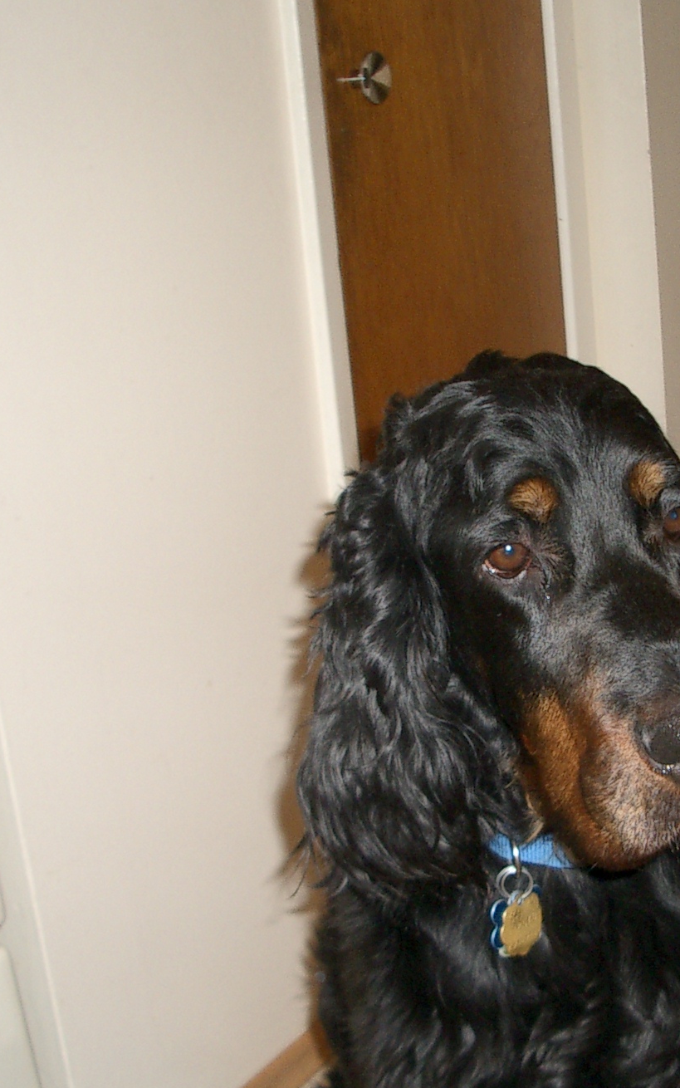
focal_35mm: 58
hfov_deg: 22.1
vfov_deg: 35.1
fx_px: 1719
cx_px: 521
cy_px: 585
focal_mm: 5.8
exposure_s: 1/40
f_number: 2.6
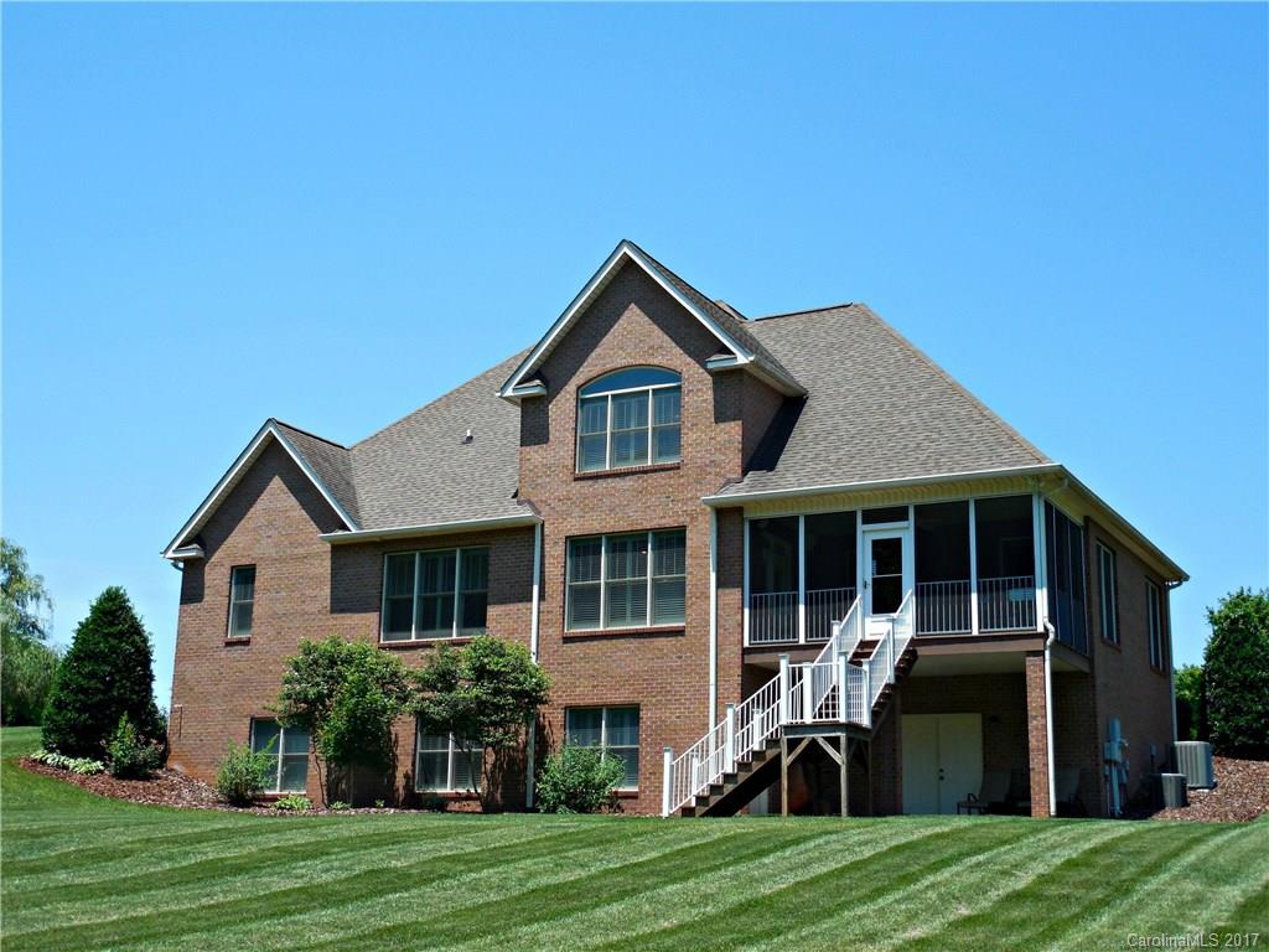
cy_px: 476
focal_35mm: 43
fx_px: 1576
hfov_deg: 43.9
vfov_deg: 33.6
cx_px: 634
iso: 125
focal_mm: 7.8
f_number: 3.9
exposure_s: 1/640
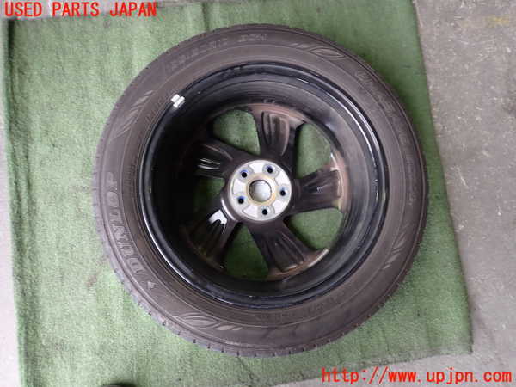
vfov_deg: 54.9
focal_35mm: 25
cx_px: 258
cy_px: 194
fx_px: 373
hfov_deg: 69.4
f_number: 2
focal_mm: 4.5
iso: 200
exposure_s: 1/60
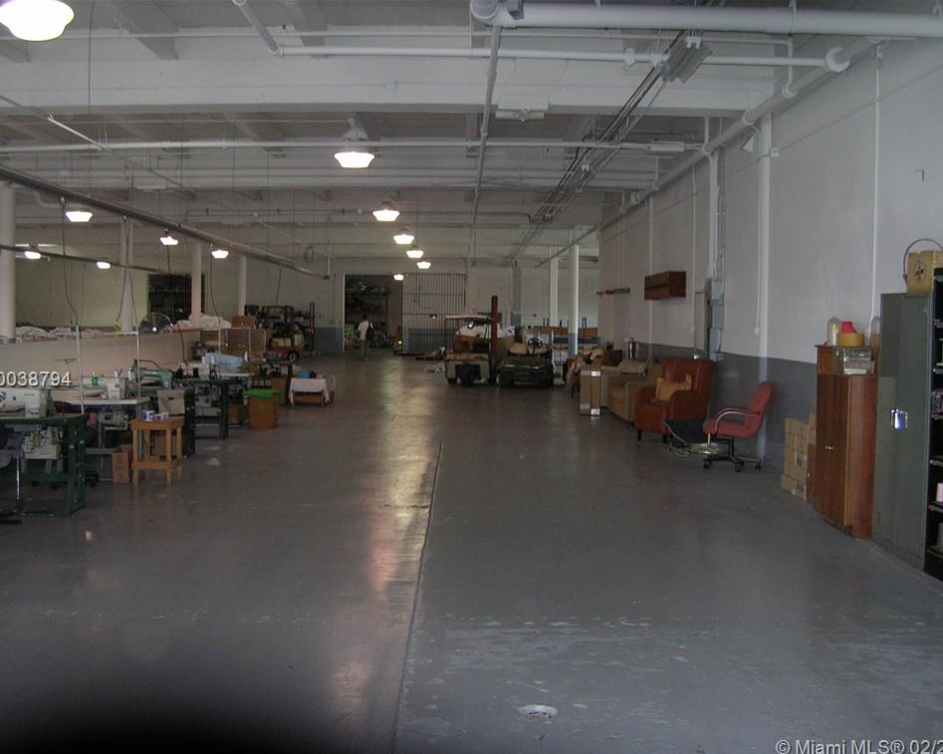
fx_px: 1060
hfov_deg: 47.9
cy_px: 380
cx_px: 478
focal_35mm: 38
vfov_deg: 39.1
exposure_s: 1/60.1
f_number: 2.7
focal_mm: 6
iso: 111
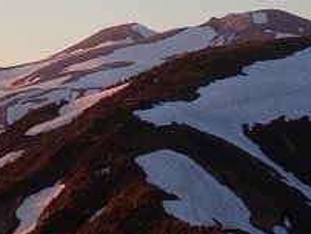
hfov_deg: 10.0
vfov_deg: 7.5
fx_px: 1781
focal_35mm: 198
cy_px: 69
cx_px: 77
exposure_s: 1/200
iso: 200
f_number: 4.9
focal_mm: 18
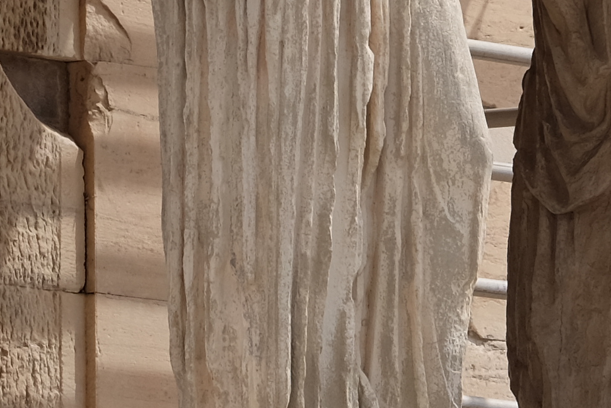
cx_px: 127
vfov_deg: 1.3
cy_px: -263
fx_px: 18006
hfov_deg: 1.9
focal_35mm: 1061
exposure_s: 1/400
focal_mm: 140
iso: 200
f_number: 8
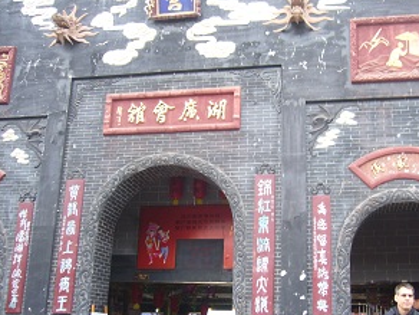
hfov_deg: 43.6
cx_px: 252
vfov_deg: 33.6
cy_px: 176
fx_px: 520
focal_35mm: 43
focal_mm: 5.8
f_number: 2.8
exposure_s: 1/40
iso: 80
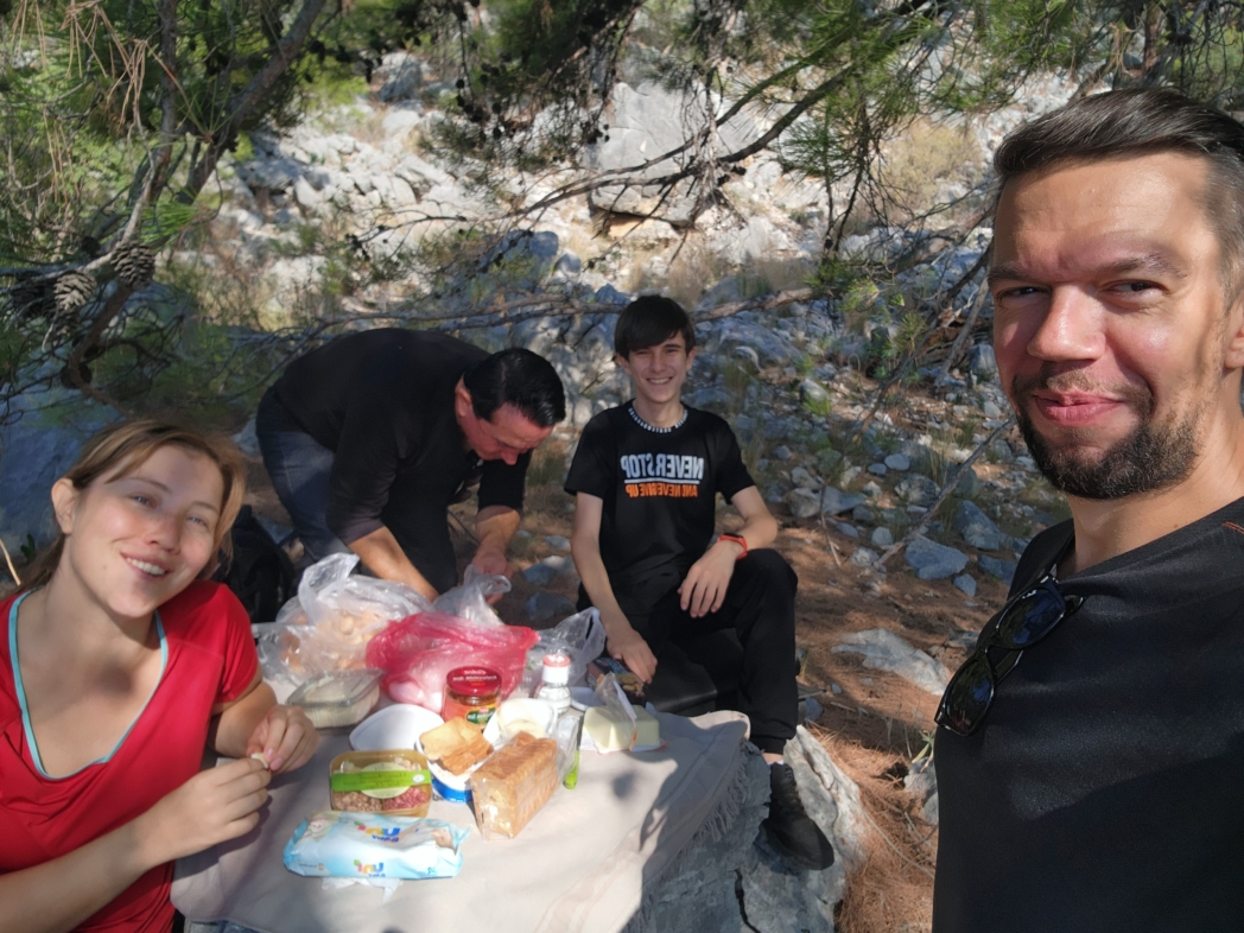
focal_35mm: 25
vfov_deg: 54.9
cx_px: 622
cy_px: 466
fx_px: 898
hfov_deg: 69.4
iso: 50
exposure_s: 1/907
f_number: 2.2
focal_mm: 3.8
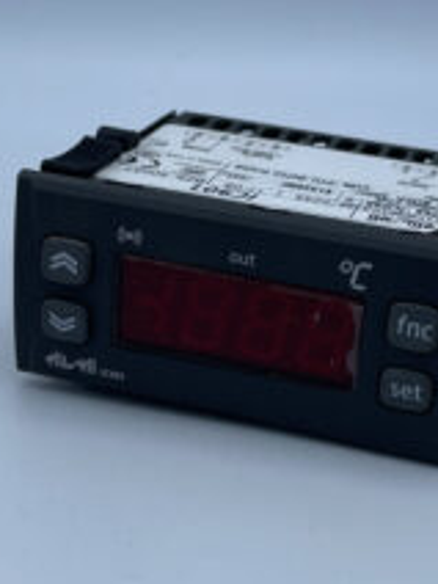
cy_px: 218
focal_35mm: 49
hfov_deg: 29.6
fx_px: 827
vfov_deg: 38.7
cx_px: 259
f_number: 1.6
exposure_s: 1/2092
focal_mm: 4.2
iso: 32
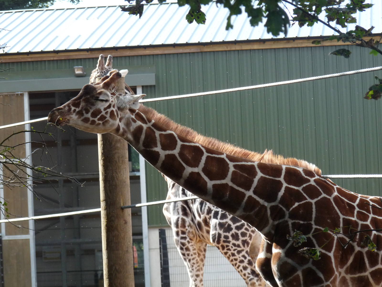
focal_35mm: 217
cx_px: 191
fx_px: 2395
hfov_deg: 9.1
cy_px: 144
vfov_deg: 6.8
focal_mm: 38.5
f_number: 4
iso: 250
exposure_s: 1/400
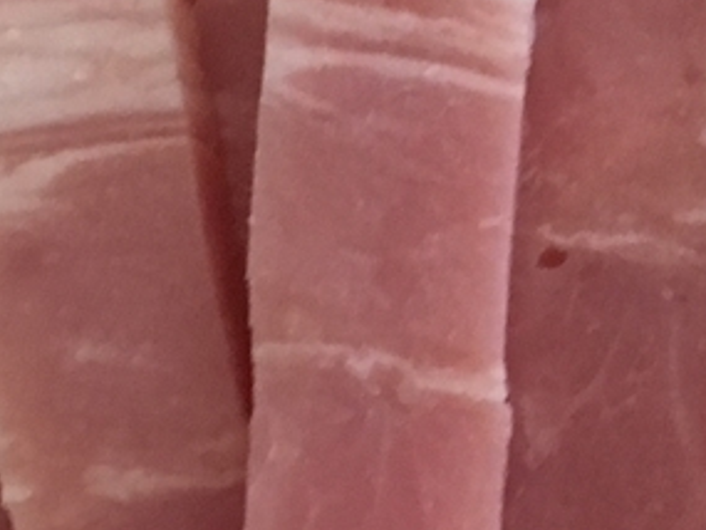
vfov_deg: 12.1
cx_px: 877
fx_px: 2489
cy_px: 102
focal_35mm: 122
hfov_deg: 15.5
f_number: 2.2
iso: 200
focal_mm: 4.15
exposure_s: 1/15
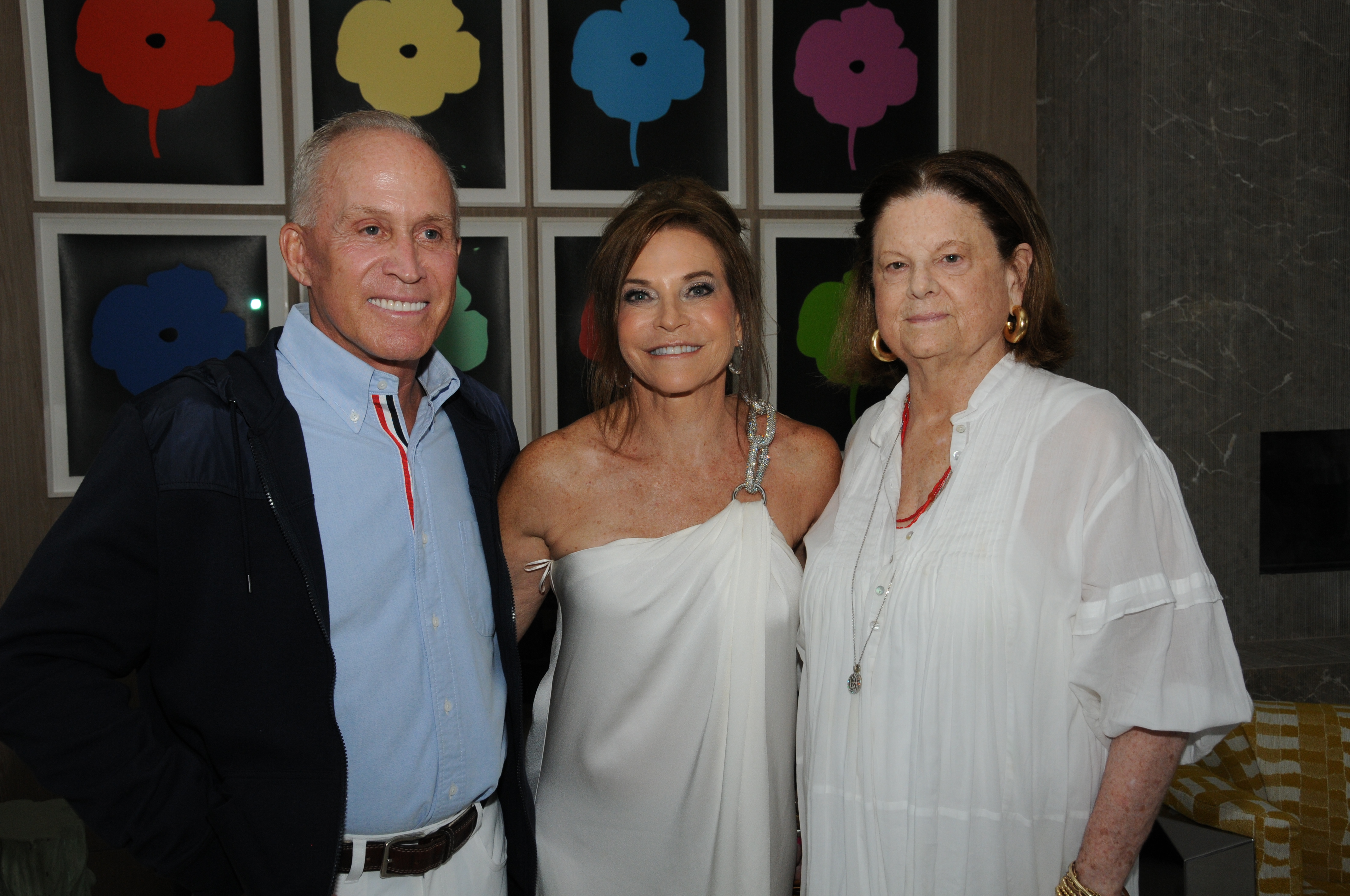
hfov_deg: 48.0
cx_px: 675
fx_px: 1517
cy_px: 448
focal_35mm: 40
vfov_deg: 32.9
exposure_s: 1/60
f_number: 8
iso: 500
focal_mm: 27
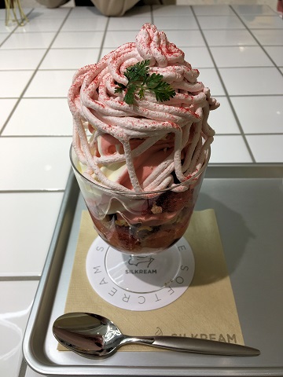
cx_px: 142
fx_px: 316
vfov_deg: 61.7
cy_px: 188
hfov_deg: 48.2
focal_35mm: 29
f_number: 2.2
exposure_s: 1/60
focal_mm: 4.15
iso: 25
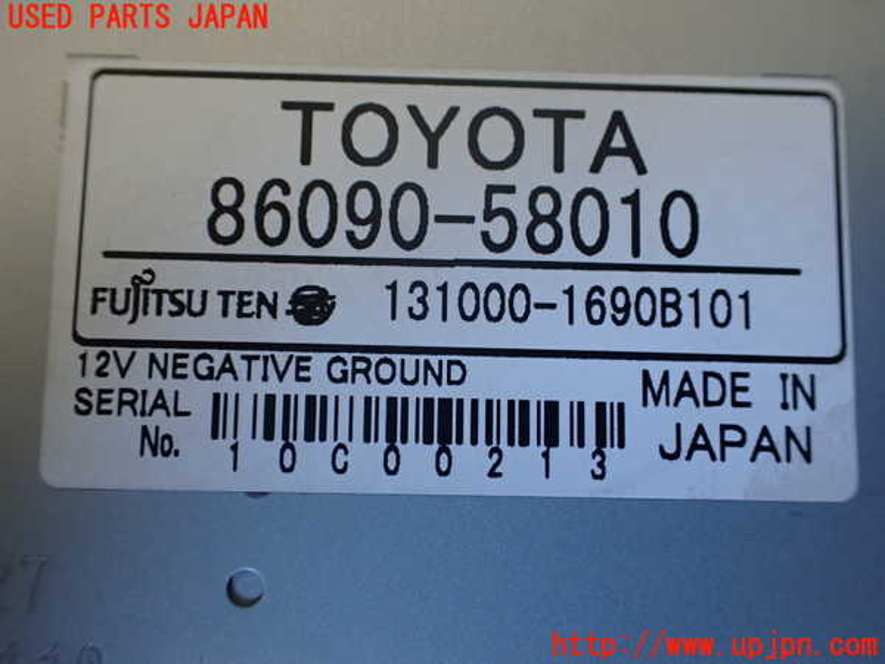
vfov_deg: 46.8
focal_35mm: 30
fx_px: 767
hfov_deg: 60.0
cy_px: 332
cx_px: 442
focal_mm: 5.4
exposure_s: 1/125
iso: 400
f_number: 2.3
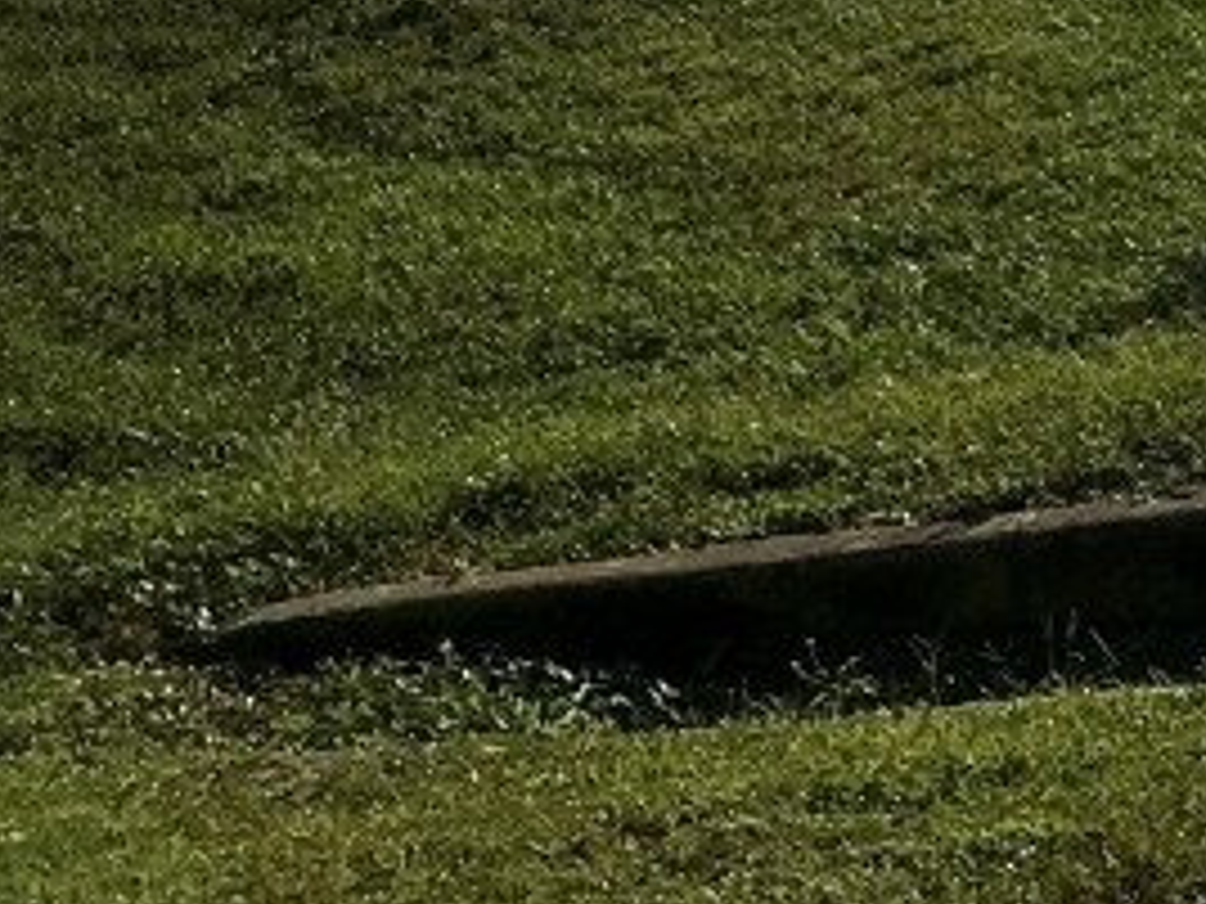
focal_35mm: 107
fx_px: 3728
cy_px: -805
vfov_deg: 12.4
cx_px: 2250
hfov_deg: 15.5
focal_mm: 3
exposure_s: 1/7407
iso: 25
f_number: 1.8
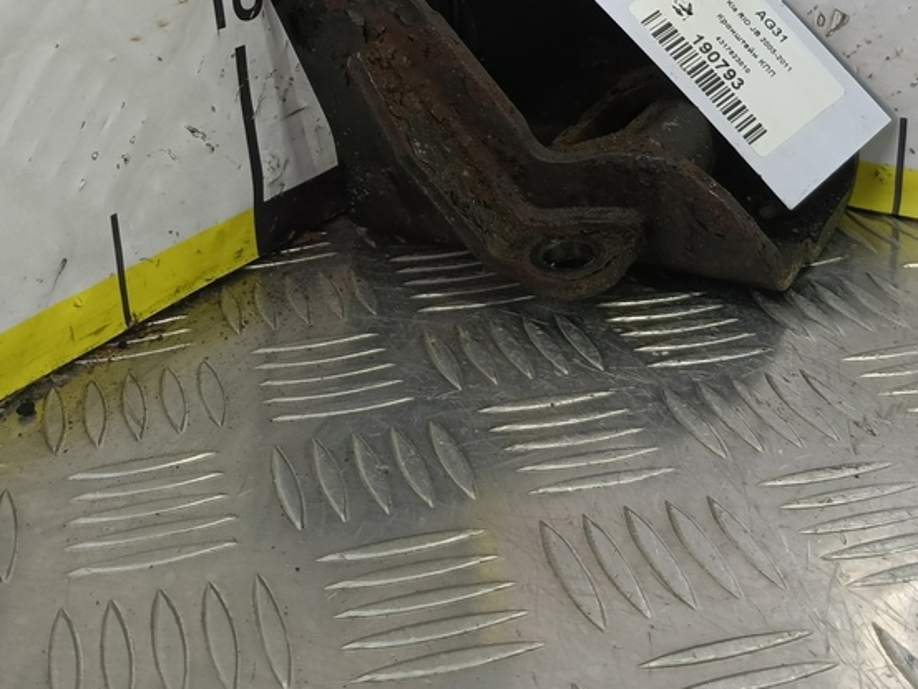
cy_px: 68
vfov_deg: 28.0
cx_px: 540
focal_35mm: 50
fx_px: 1326
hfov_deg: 38.1
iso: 97
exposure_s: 1/50
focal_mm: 4.11
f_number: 1.6
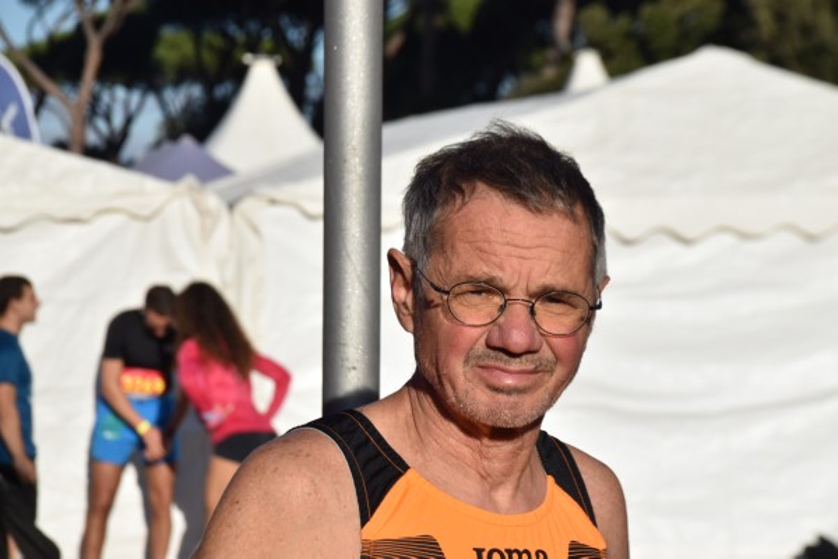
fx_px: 3491
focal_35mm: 150
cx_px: 419
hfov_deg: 13.7
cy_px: 280
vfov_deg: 9.1
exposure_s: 1/800
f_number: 10
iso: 320
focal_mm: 100
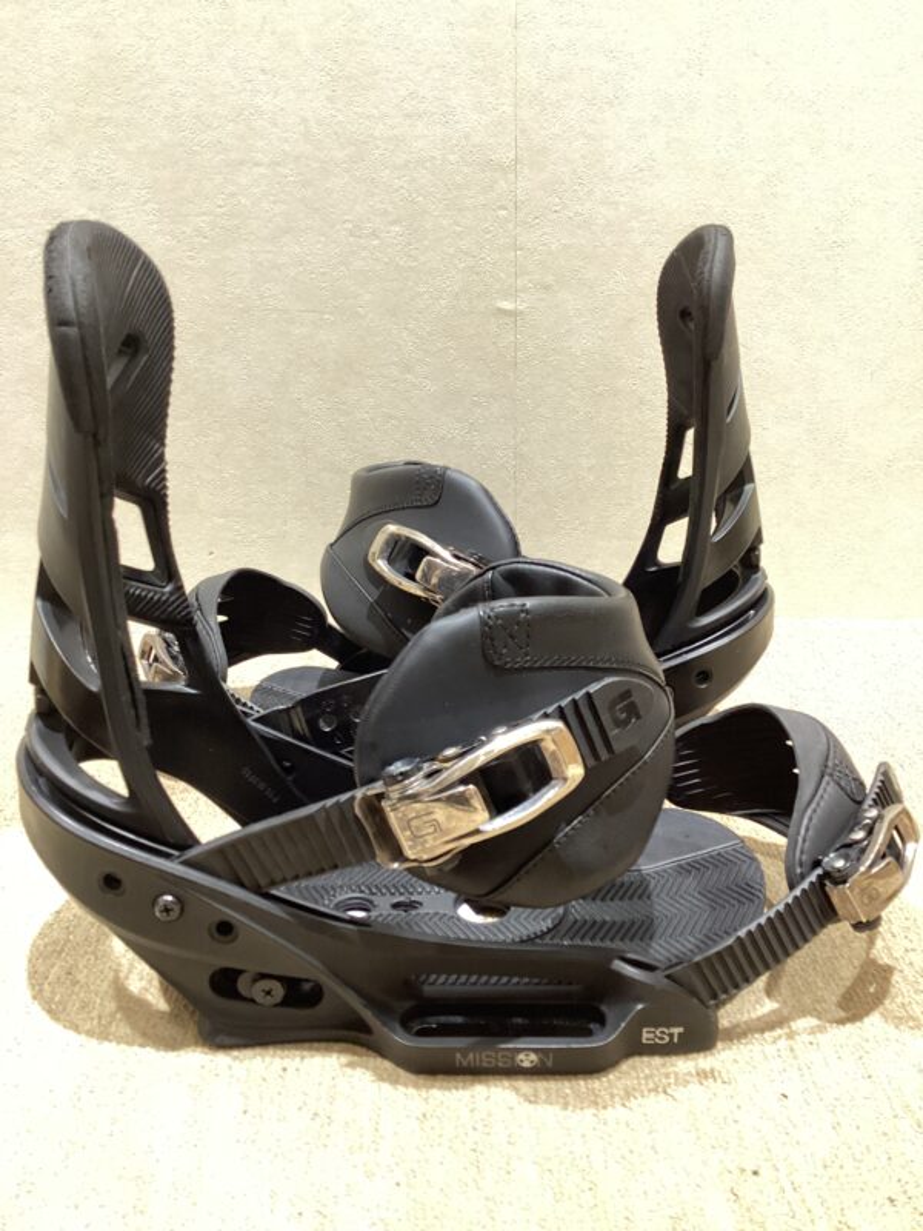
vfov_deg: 58.4
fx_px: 1102
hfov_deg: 45.4
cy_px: 616
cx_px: 462
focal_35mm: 31
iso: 400
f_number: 2.4
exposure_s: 1/33
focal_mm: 3.3
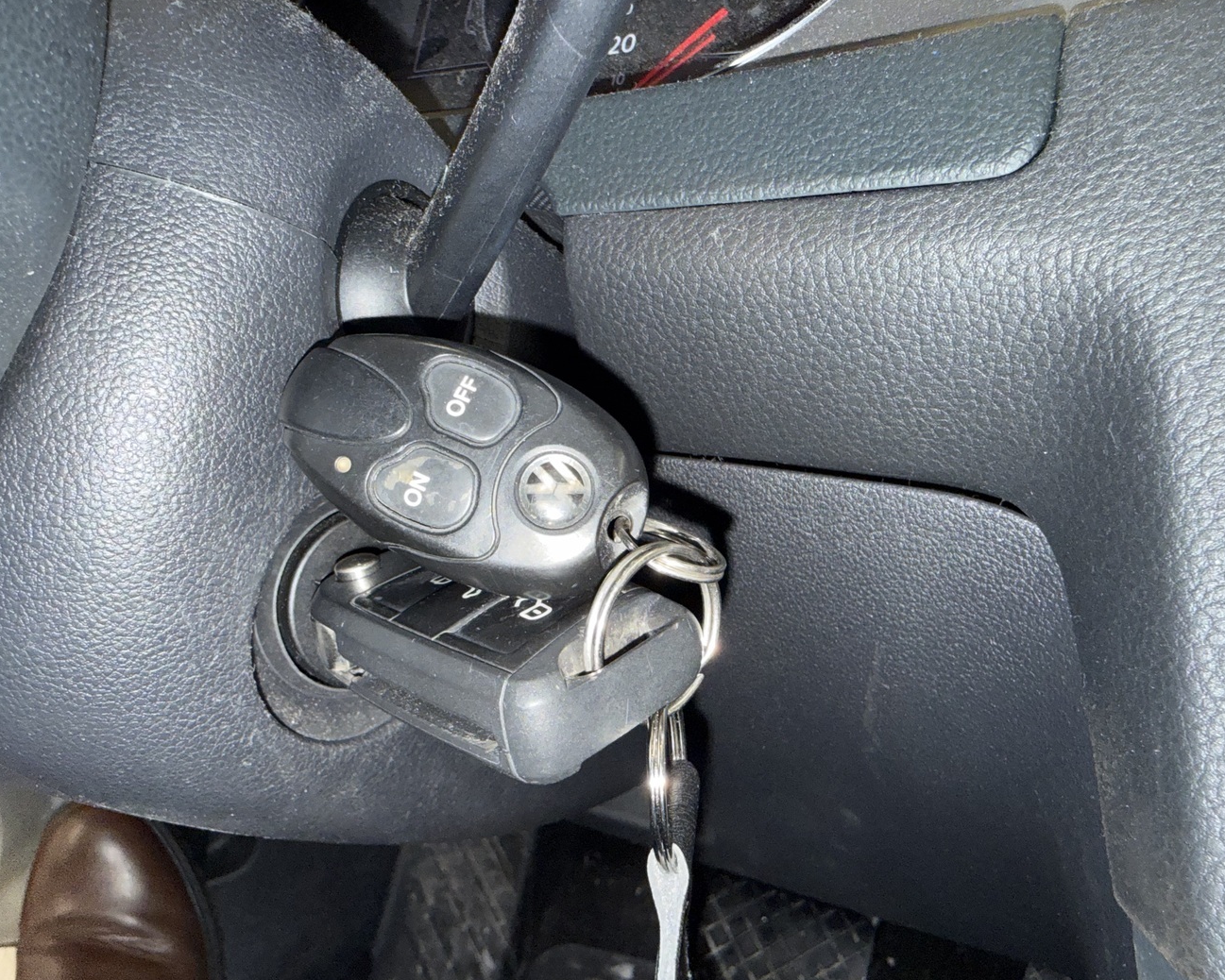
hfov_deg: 65.9
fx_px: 943
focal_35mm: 26
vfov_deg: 54.9
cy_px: 485
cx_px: 676
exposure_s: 1/52
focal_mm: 2.22
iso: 80
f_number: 2.2
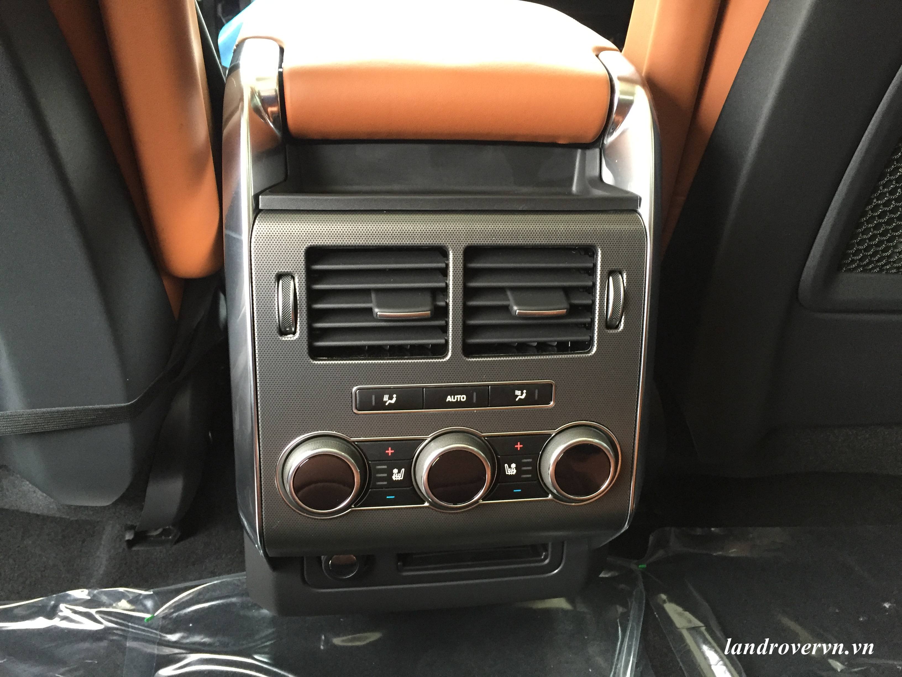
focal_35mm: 29
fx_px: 756
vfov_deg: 48.2
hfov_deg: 61.7
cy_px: 338
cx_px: 451
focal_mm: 4.15
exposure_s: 1/33
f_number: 2.2
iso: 250
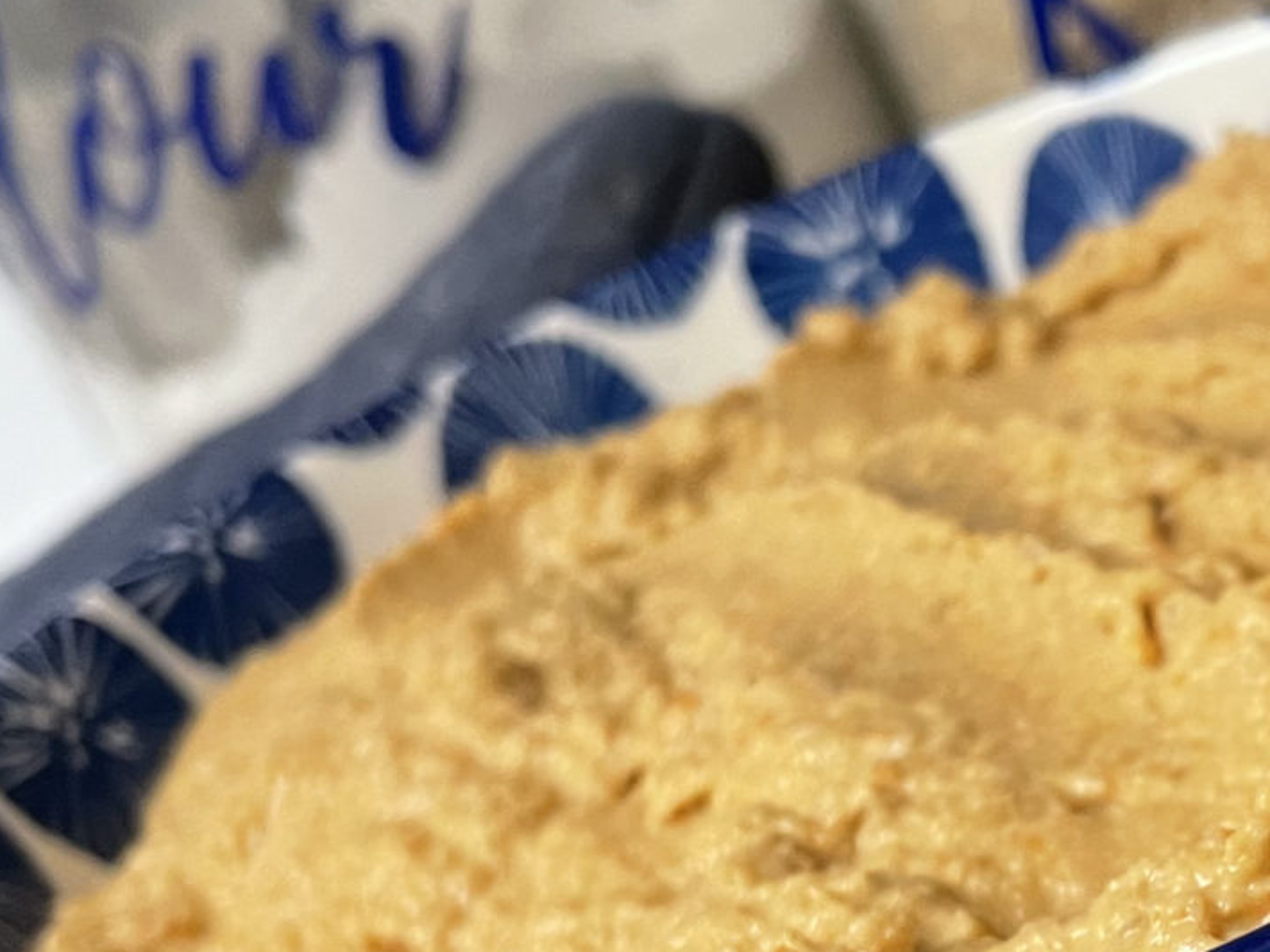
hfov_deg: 24.9
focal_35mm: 75
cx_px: 1227
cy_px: 855
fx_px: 2751
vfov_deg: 19.3
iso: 200
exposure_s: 1/60
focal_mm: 4.2
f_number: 1.6
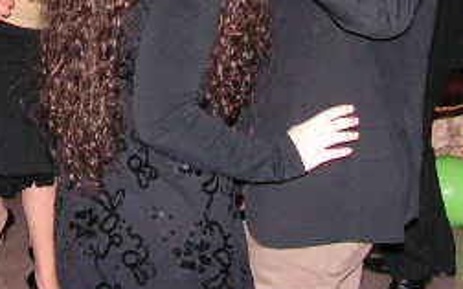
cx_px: 140
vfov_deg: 12.8
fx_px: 1223
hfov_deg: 21.3
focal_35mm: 97
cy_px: -133
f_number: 3.2
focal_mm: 6
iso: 200
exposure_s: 1/40
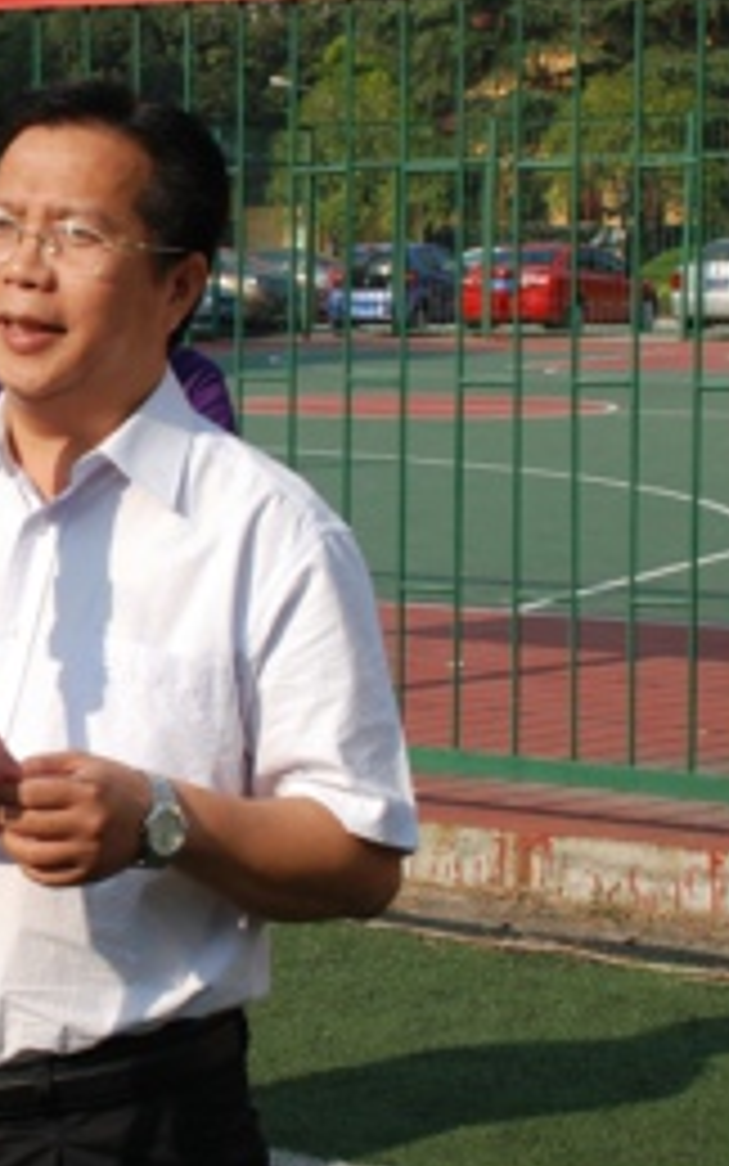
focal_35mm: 92
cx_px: -140
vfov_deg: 22.5
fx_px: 2923
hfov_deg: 13.8
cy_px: 542
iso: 200
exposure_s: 1/320
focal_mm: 26
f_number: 9
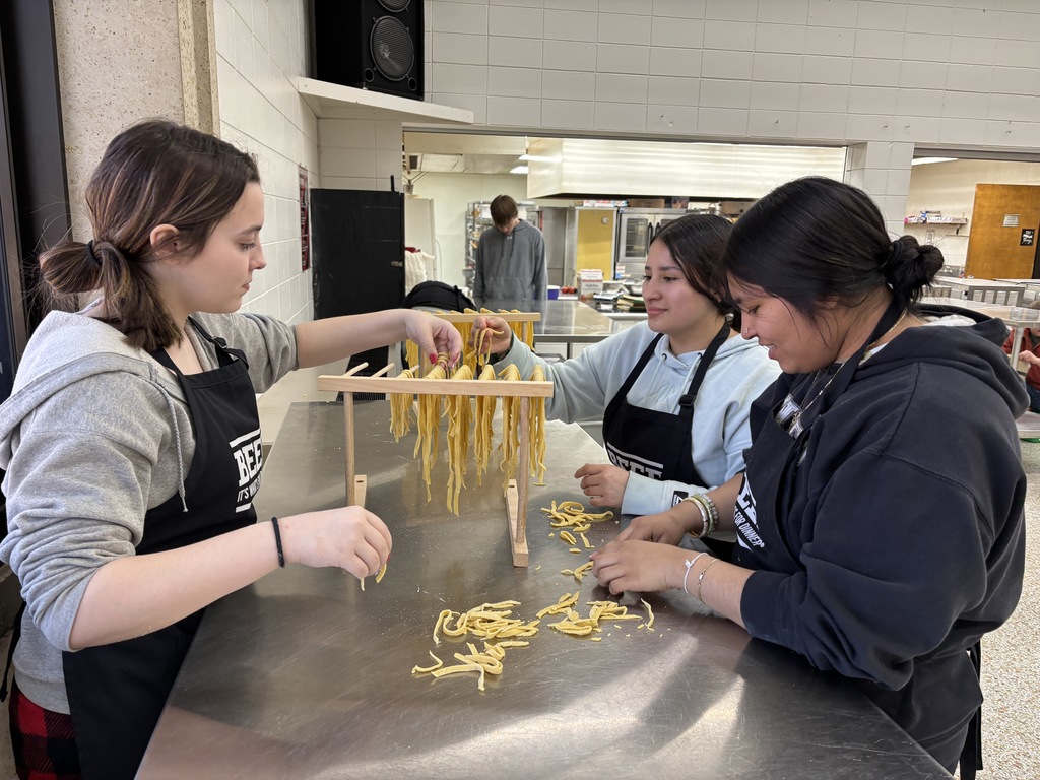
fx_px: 781
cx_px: 520
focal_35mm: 26
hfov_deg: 67.3
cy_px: 390
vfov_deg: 53.1
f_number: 1.6
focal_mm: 5.96
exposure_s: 1/60
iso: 100
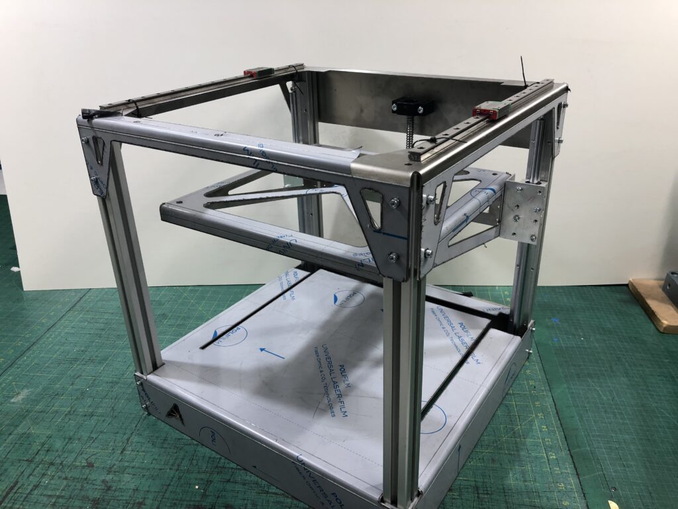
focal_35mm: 28
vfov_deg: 49.7
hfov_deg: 63.4
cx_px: 339
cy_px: 254
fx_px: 548
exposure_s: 1/33
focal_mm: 4
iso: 32
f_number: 1.8
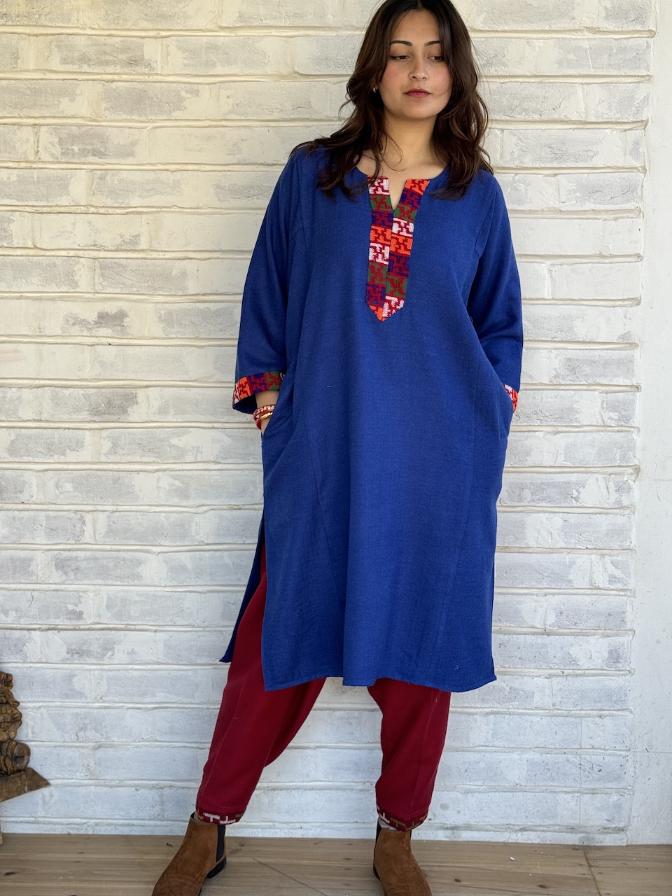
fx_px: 1242
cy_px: 448
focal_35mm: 48
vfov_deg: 39.7
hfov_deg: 30.3
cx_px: 336
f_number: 1.78
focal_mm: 6.76
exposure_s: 1/214
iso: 64
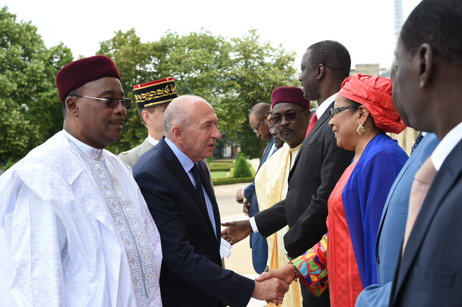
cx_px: 231
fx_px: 705
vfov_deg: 24.6
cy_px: 154
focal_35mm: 55
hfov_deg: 36.3
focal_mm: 55
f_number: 7.1
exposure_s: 1/160
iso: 500
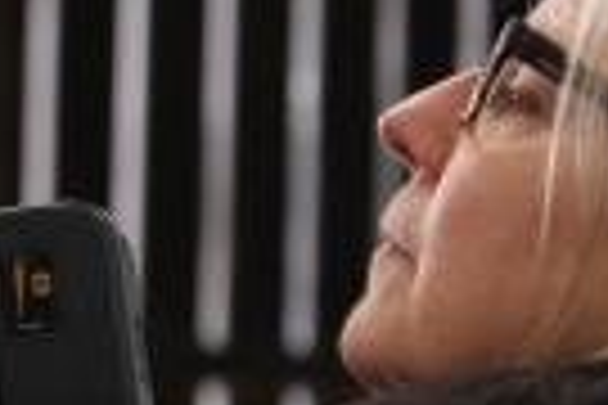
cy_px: 119
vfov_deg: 4.5
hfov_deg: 6.8
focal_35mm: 303
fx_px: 5117
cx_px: -126
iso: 2000
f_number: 4
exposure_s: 1/125
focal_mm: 60.8
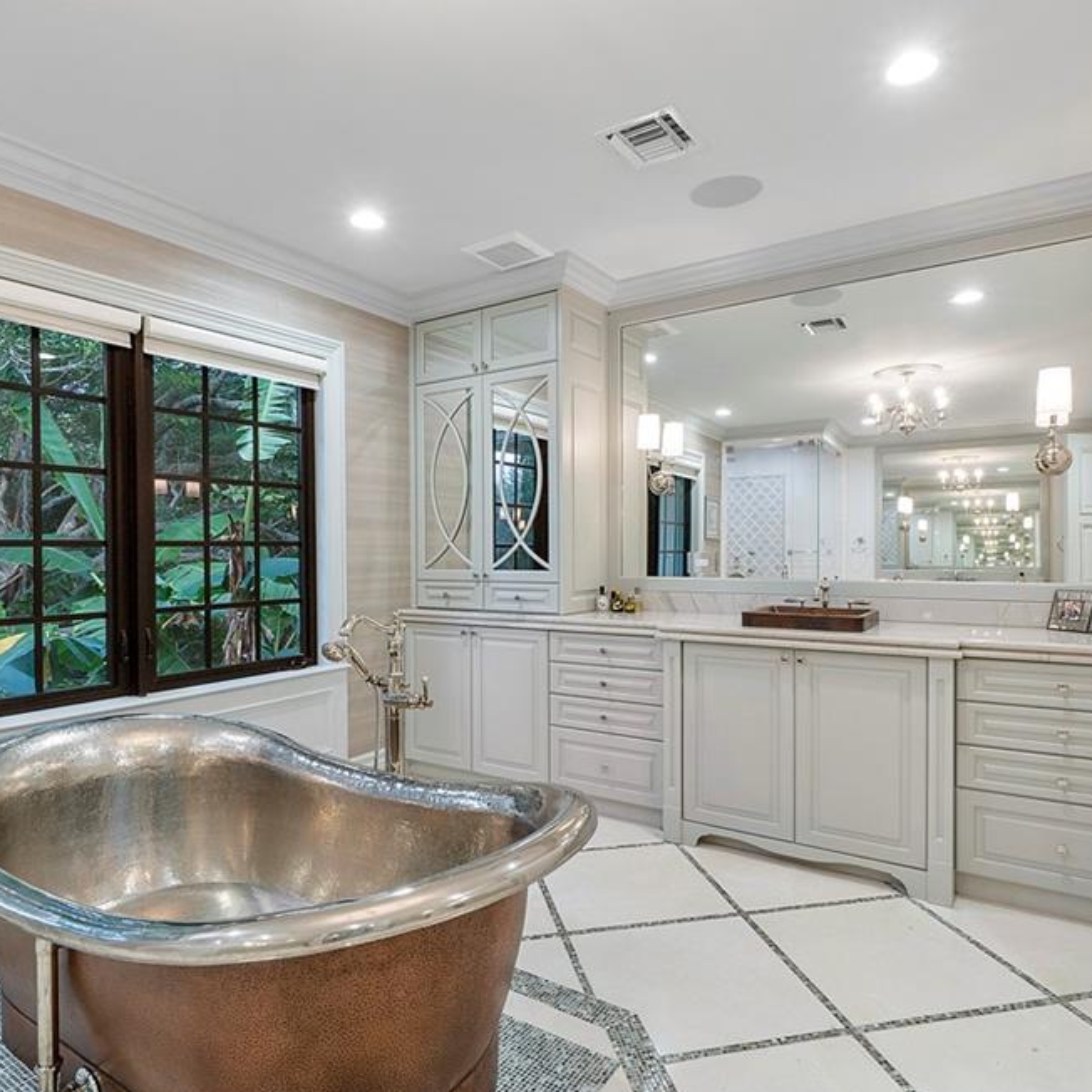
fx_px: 714
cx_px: 554
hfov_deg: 74.8
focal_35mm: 20
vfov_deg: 74.8
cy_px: 558
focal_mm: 10
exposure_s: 1/3
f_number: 11
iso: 160
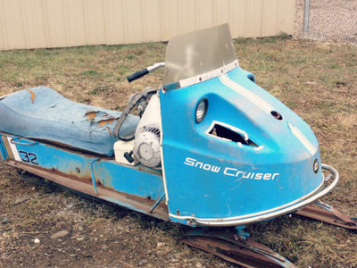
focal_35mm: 56
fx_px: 578
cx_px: 203
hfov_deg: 34.3
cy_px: 181
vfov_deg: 25.9
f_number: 2.4
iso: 50
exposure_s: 1/244
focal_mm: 4.28
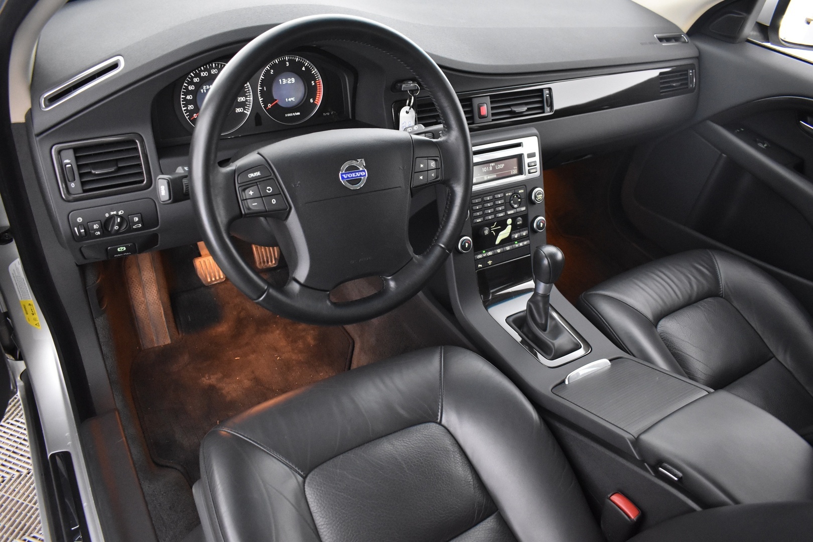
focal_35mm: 27
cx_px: 406
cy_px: 271
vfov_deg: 47.9
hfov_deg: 67.4
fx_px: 610
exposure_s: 1/20
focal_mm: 18
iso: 3200
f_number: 3.5
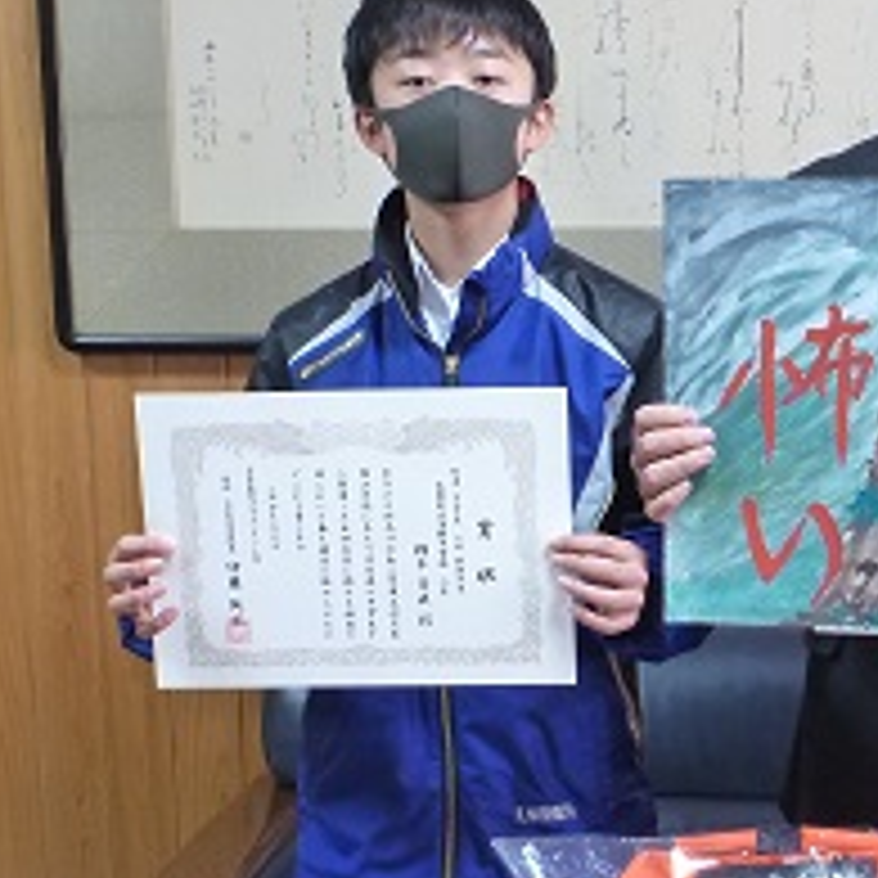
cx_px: 720
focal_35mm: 65
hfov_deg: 25.9
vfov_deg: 26.4
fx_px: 1865
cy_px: 522
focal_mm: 4.9
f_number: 3.3
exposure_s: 1/15
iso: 400
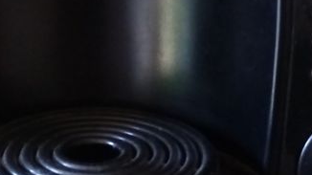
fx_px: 719
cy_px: 22
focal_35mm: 87
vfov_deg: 13.8
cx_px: 110
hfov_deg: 24.4
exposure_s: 1/25
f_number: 1.8
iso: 755
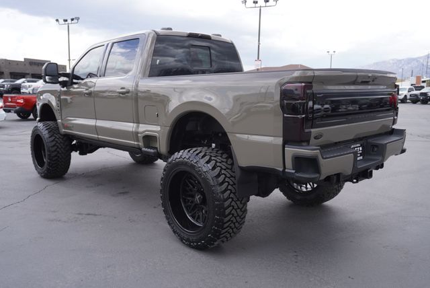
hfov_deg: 59.4
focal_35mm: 32
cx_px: 215
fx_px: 377
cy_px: 144
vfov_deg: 41.8
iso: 100
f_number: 5.6
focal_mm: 21
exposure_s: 1/160
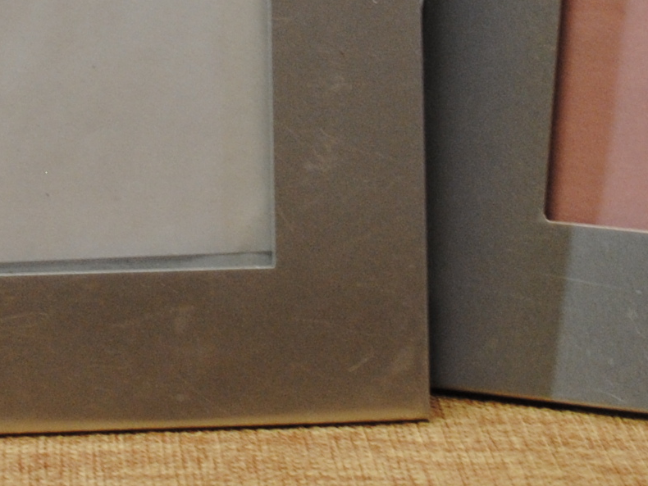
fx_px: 3445
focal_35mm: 184
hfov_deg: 10.7
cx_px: 21
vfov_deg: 7.8
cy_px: -355
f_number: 4.2
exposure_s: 1/30
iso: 320
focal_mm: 26
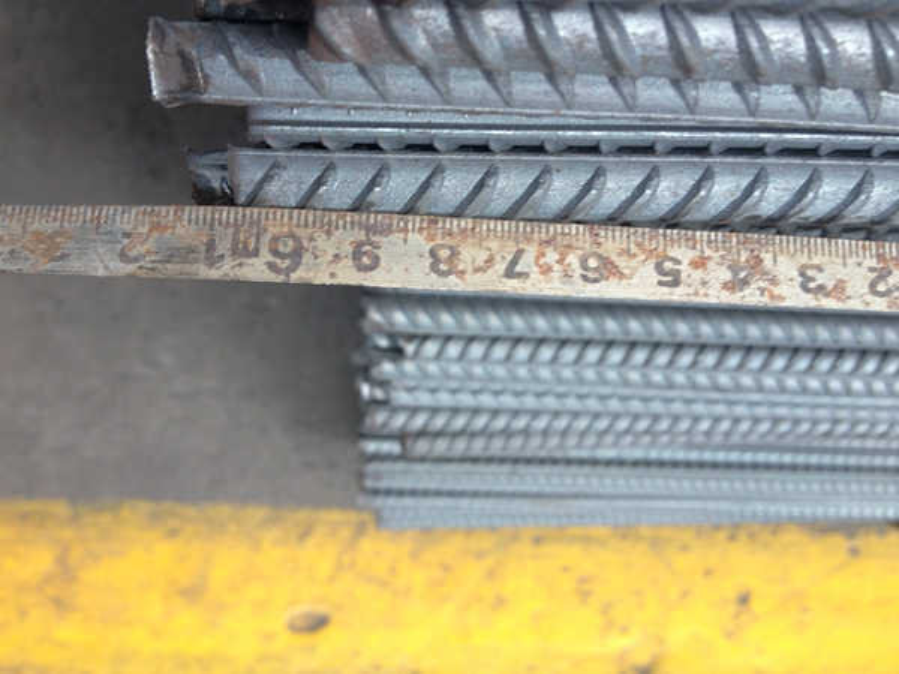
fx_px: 909
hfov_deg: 52.6
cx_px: 450
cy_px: 337
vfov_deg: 40.7
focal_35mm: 35
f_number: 2.4
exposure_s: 1/40
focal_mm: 4.28
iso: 64
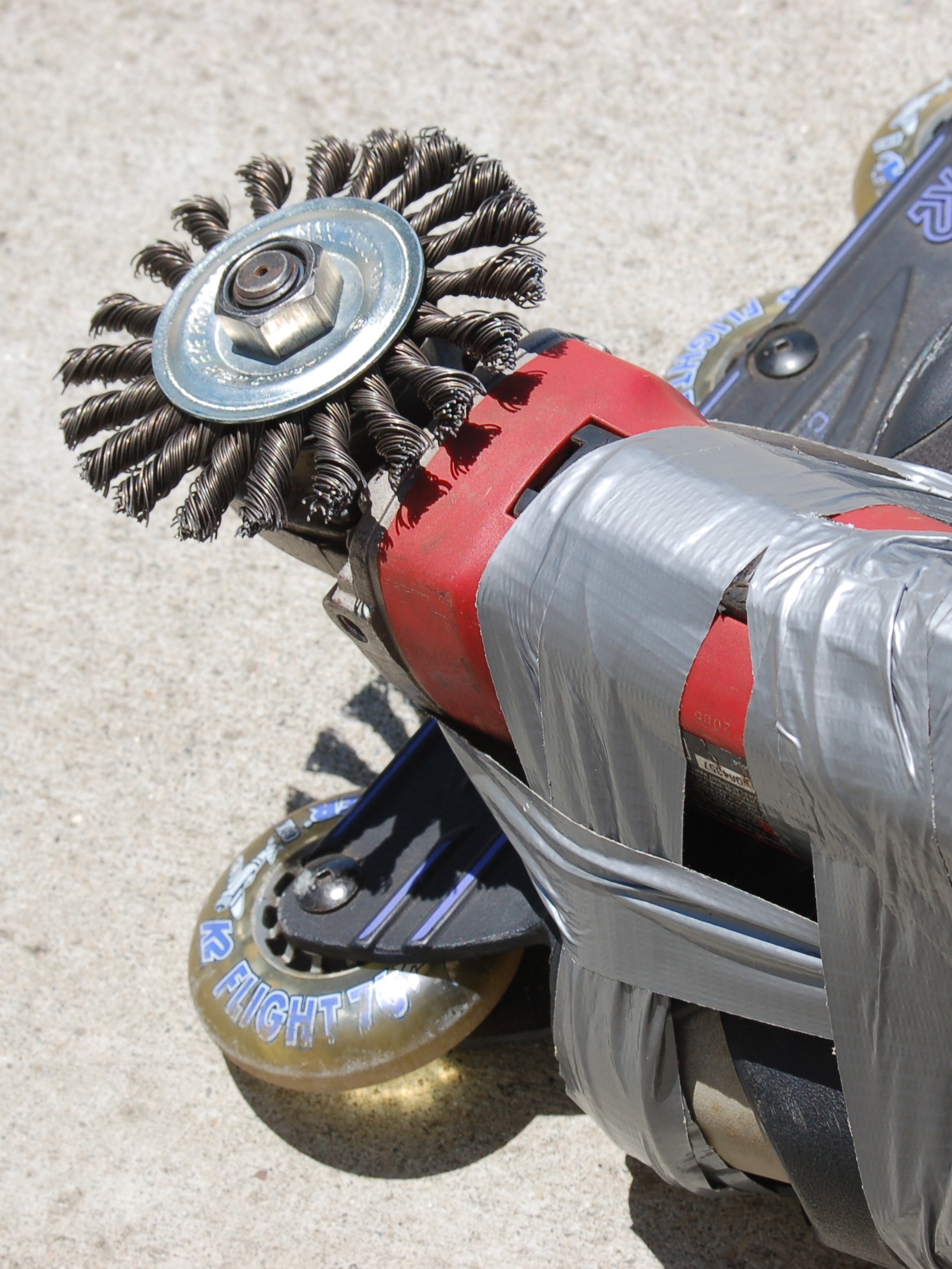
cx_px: 746
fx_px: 3997
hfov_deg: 13.5
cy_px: 634
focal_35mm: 109
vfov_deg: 18.0
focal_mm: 50
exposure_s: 1/400
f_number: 10
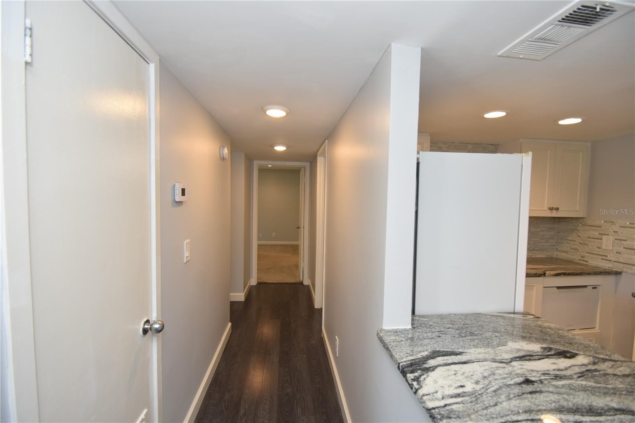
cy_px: 212
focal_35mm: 15
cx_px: 318
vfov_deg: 77.3
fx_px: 265
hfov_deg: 100.4
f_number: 4
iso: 220
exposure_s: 1/60
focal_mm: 10
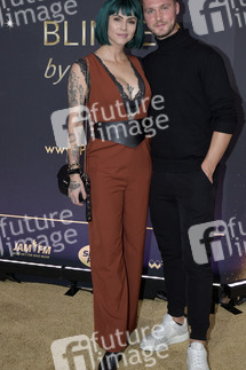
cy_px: 180
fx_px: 482
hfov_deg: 28.6
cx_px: 143
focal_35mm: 47
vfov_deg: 41.9
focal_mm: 38
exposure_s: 1/250
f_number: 6.3
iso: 1250
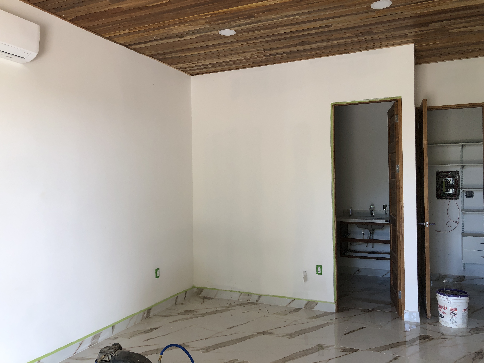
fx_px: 391
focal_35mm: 28
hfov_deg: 63.4
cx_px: 242
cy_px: 182
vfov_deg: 49.7
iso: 50
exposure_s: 1/120
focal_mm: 3.99
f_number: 1.8
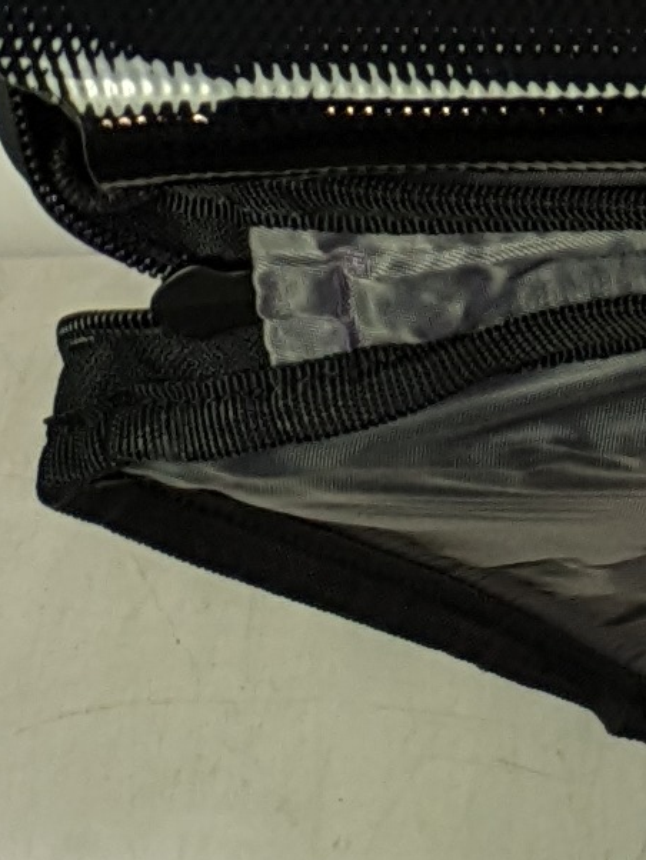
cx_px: 2398
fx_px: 4774
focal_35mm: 192
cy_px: -1671
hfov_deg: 6.5
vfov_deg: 8.6
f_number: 1.89
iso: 54
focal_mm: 5.43
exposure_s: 1/40
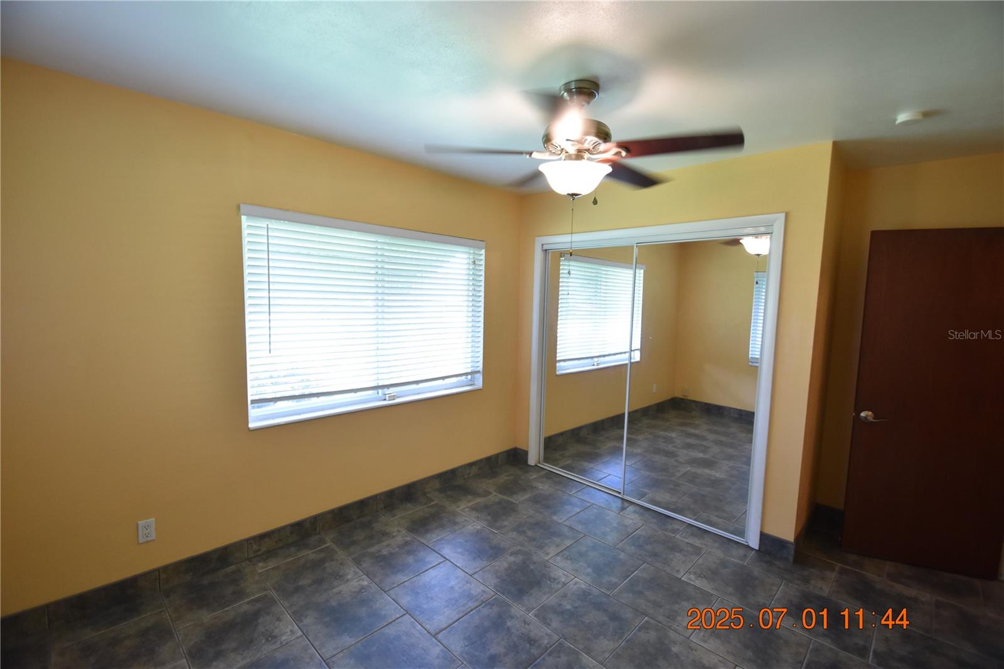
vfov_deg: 77.3
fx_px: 418
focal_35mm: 15
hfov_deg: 100.4
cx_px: 502
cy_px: 334
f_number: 3.5
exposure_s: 1/90
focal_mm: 10
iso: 800
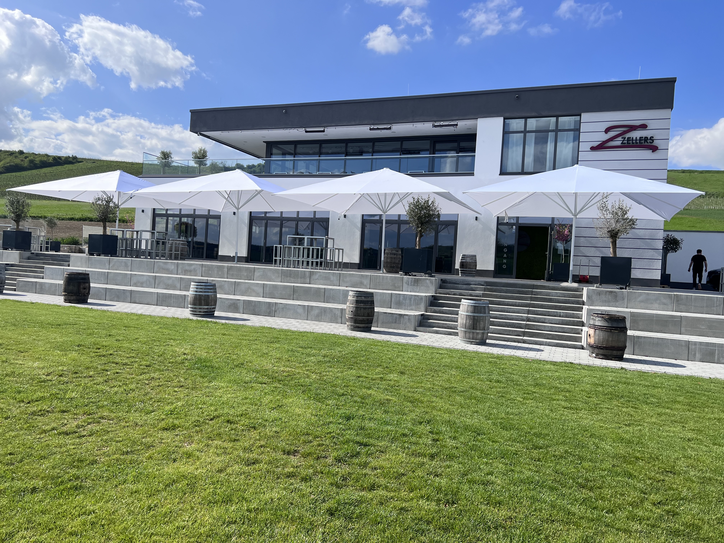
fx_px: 544
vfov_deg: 53.1
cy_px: 272
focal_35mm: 26
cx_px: 362
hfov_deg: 67.3
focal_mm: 5.7
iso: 50
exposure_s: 1/5319
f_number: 1.5
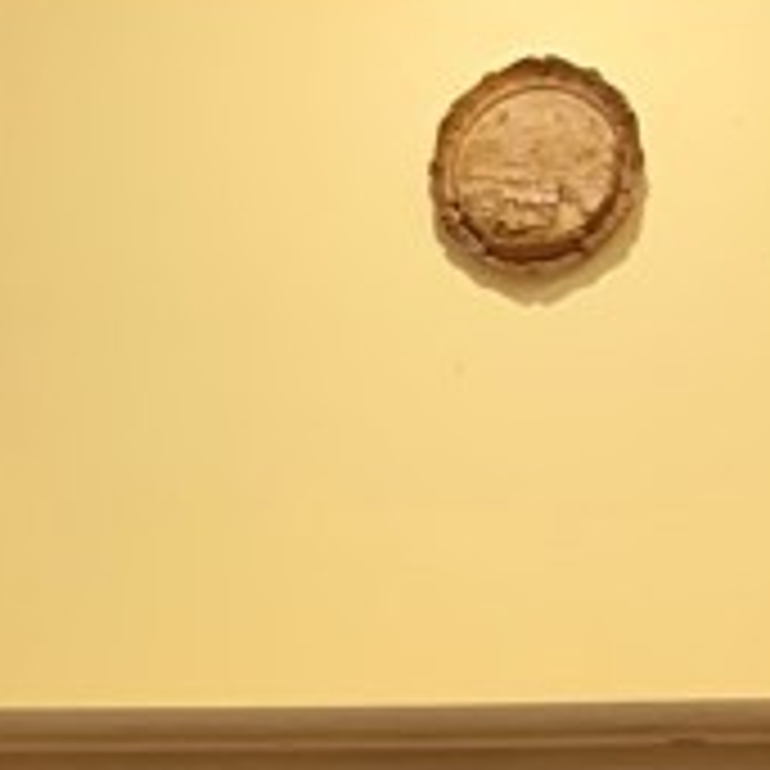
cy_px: 1689
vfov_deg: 11.1
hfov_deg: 12.7
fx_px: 3473
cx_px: 401
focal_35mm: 138
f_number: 1.8
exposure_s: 1/60
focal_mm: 4.25
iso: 400
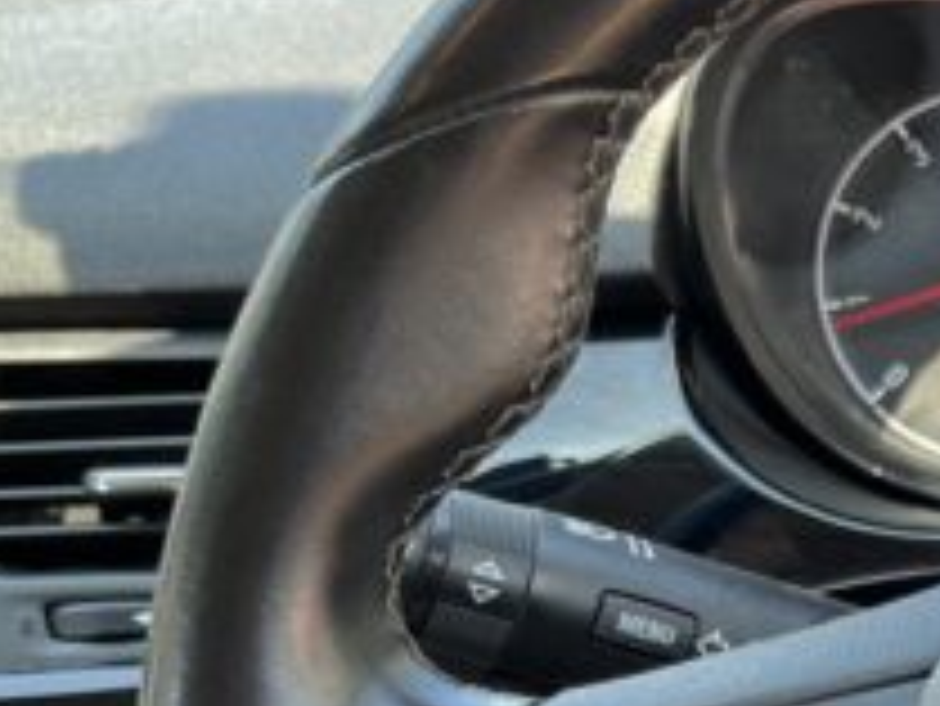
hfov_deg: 17.8
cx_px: 1403
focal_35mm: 99
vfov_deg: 14.5
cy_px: 848
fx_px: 2690
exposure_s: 1/122
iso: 64
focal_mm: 5.1
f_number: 1.6
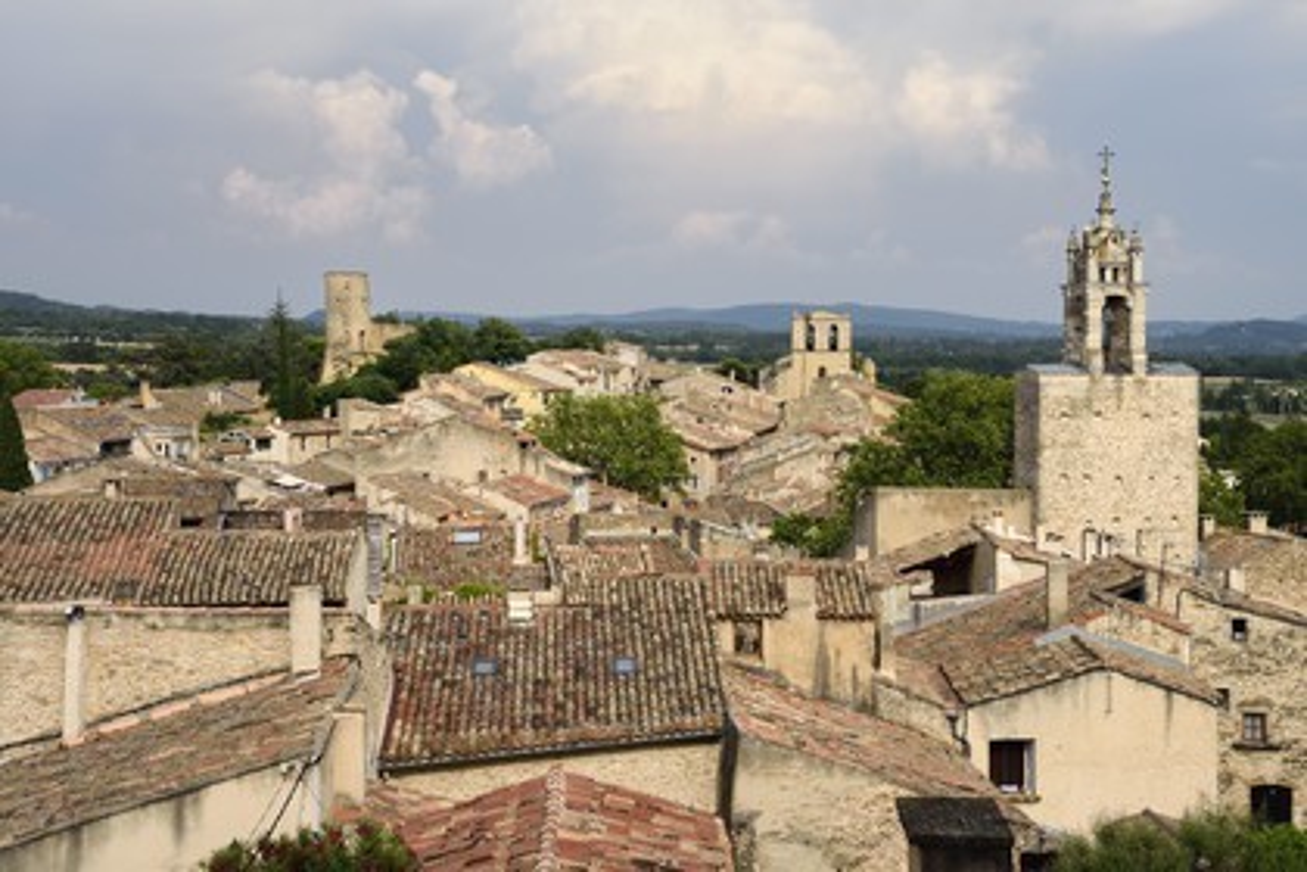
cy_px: 436
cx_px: 654
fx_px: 1743
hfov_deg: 41.1
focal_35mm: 48
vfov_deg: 28.1
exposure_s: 1/200
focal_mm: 48
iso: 200
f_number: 16
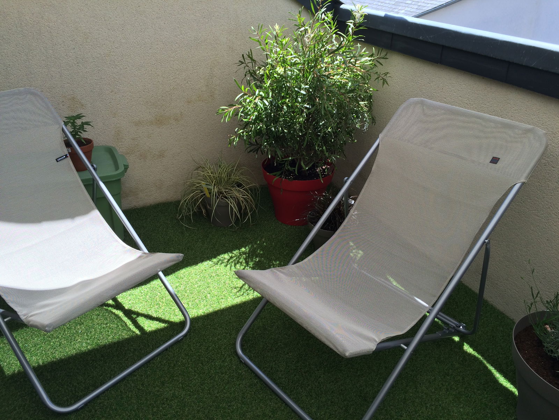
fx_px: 468
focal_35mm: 29
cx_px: 280
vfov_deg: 48.2
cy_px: 210
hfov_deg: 61.7
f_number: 2.2
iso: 32
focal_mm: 4.15
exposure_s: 1/570
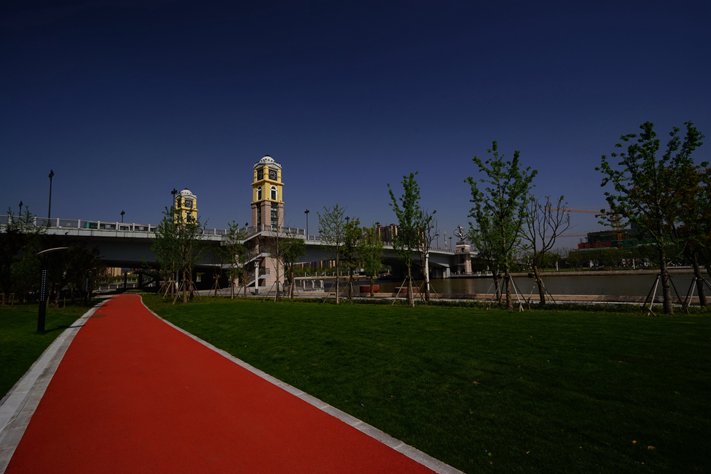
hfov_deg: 96.7
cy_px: 237
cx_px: 356
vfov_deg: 73.8
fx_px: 316
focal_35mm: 16
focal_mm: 16
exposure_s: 1/200
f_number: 11
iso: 100
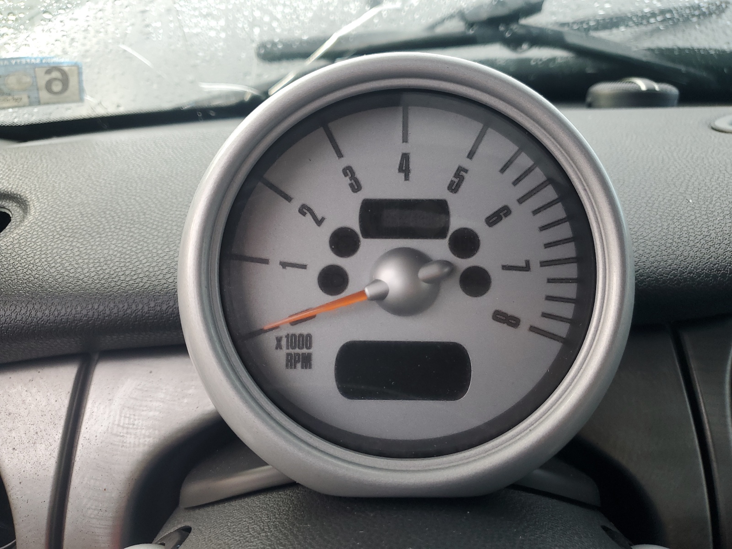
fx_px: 550
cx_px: 366
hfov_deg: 67.3
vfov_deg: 53.1
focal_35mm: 26
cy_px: 274
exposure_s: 1/120
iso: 56
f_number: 1.5
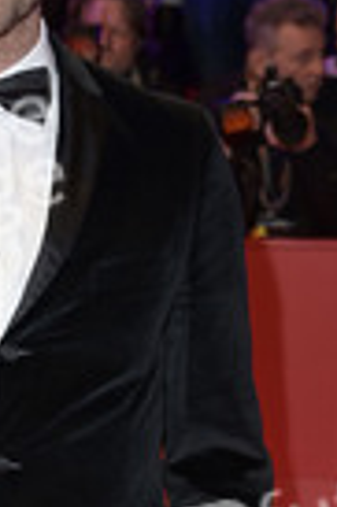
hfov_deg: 8.4
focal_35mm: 161
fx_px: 2266
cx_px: -19
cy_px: 370
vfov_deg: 12.7
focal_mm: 55
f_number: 5
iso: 800
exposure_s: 1/200
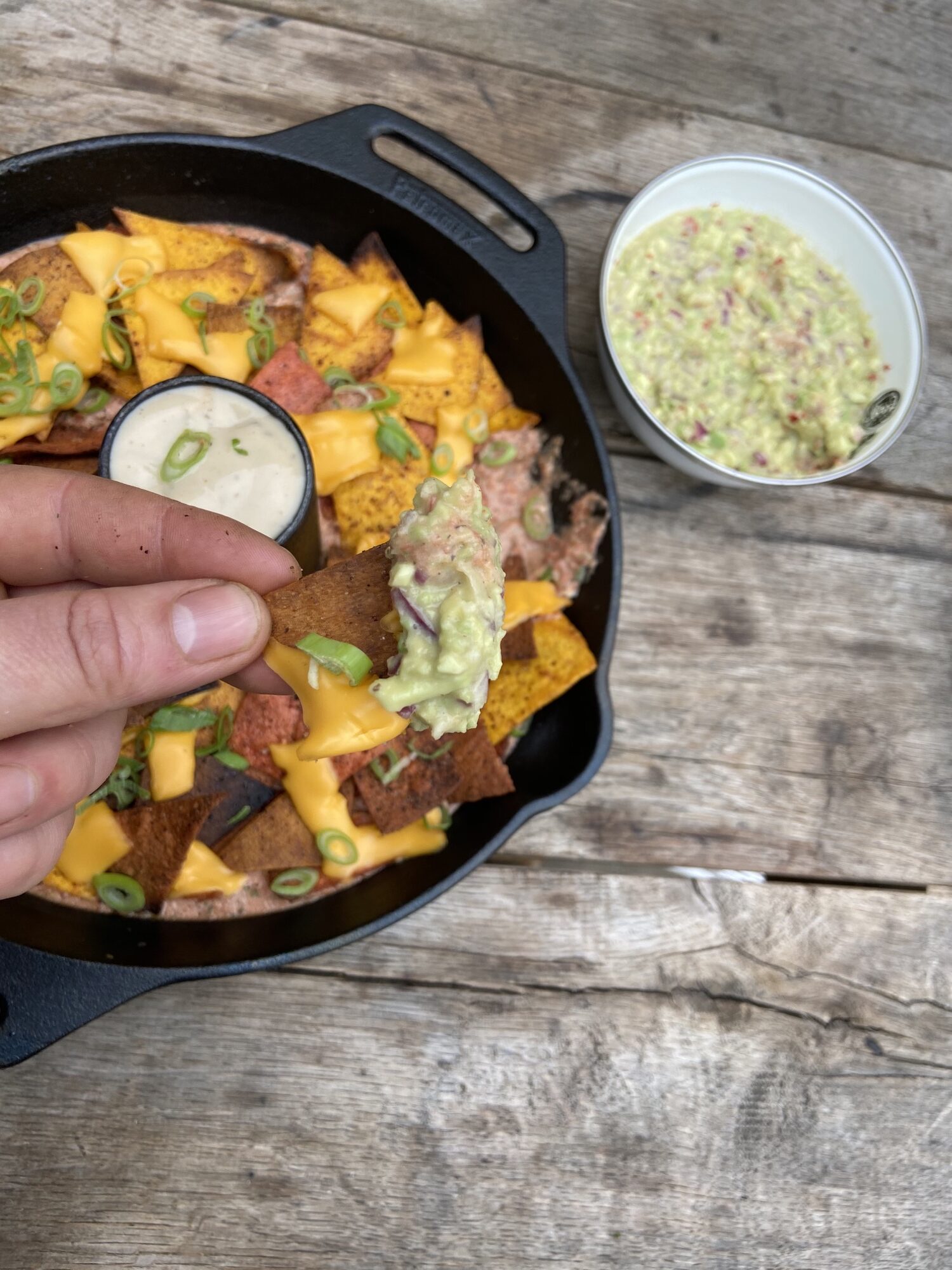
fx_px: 953
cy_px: 635
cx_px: 476
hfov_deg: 53.1
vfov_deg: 67.3
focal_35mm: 26
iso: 32
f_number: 1.8
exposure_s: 1/651
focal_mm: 4.25
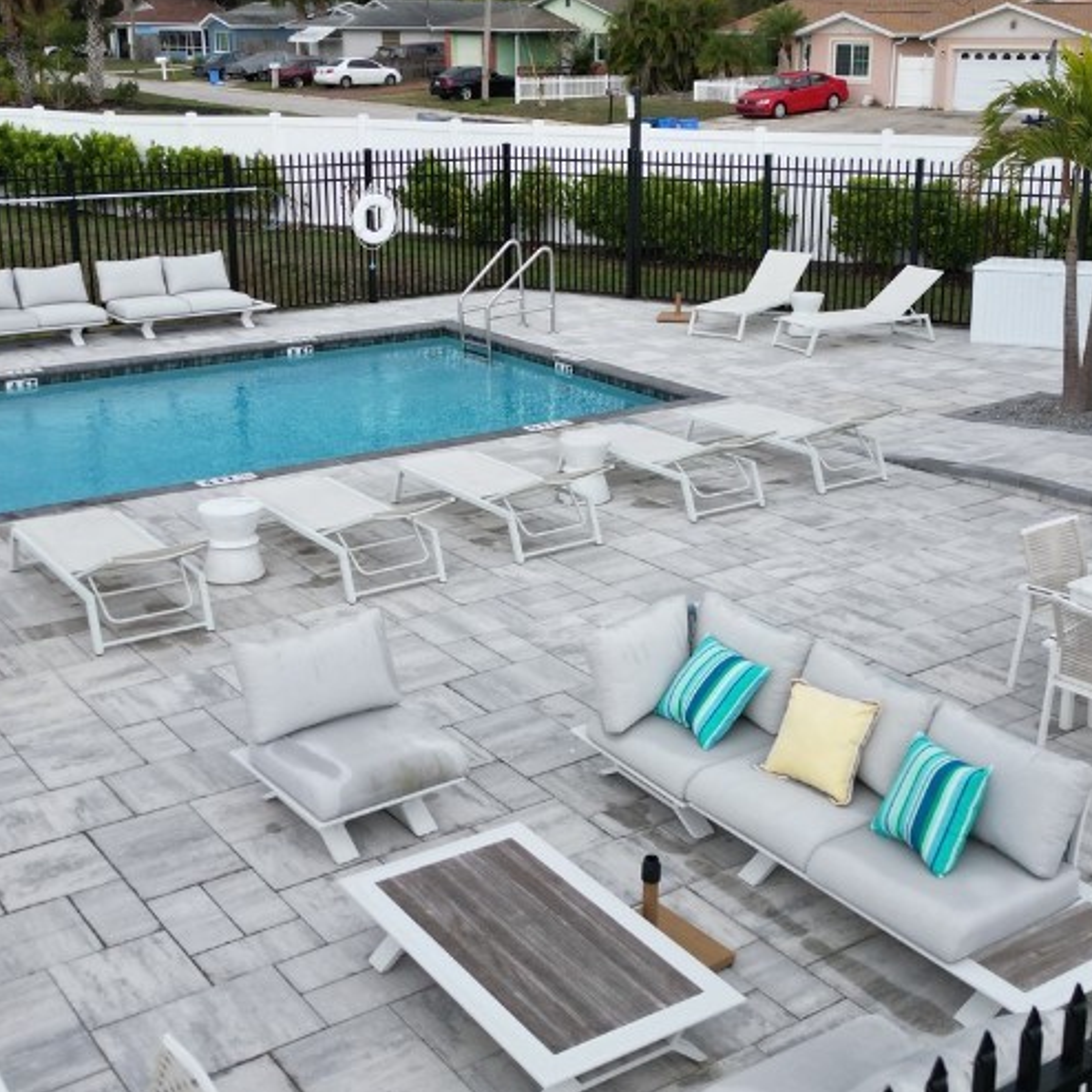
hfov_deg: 38.3
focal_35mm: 44
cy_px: 471
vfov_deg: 38.3
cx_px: 581
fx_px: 1570
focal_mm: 6.72
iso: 120
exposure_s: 1/1600
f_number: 1.7
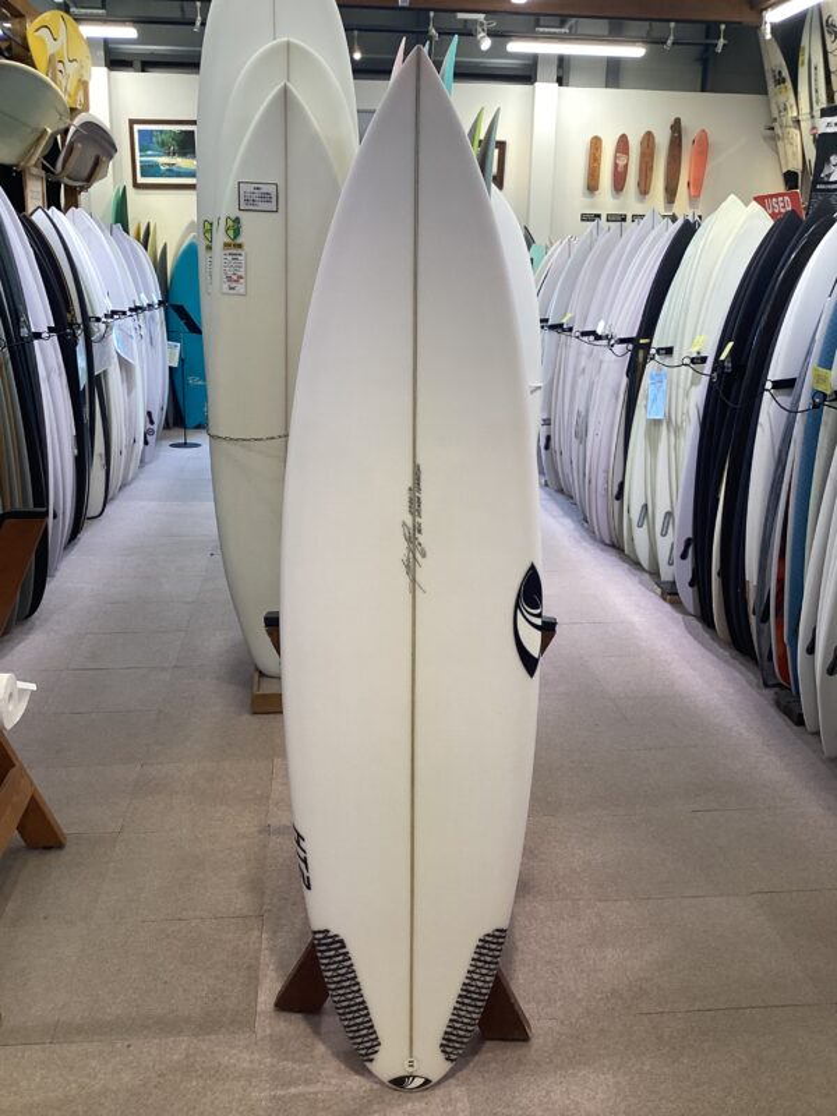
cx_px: 418
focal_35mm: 31
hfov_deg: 45.4
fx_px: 999
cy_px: 558
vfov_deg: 58.4
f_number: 2.4
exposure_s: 1/50
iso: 64
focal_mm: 3.3
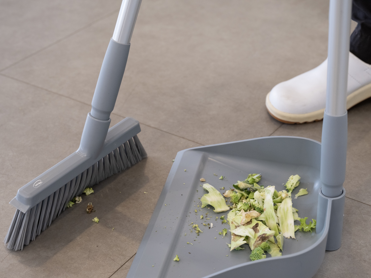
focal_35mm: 72
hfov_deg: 27.0
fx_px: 772
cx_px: 198
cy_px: 150
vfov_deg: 20.4
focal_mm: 64
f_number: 6.4
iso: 500
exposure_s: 1/125
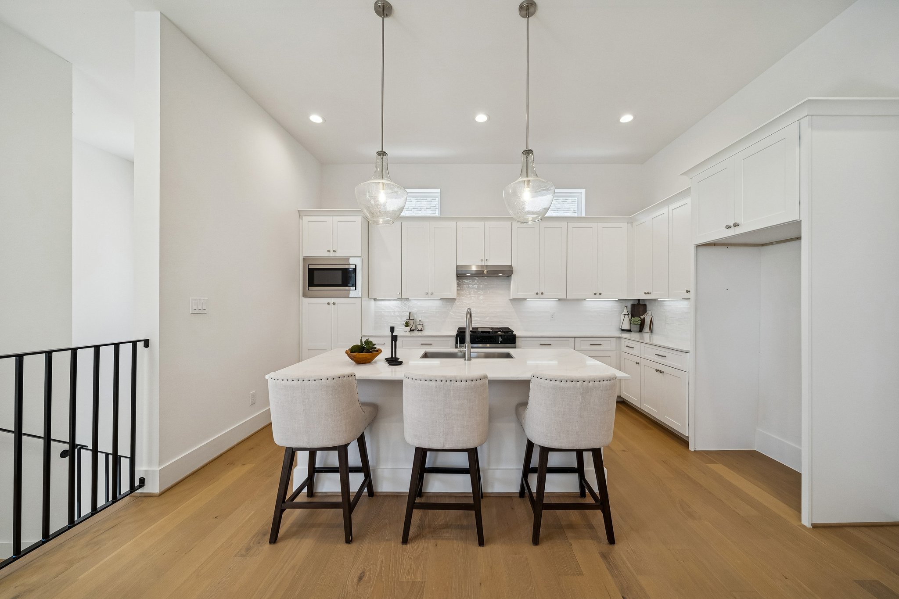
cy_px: 300
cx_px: 450
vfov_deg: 90.0
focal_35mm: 12
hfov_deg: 112.6
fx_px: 300
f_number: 8
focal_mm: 12
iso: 640
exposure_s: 1/80
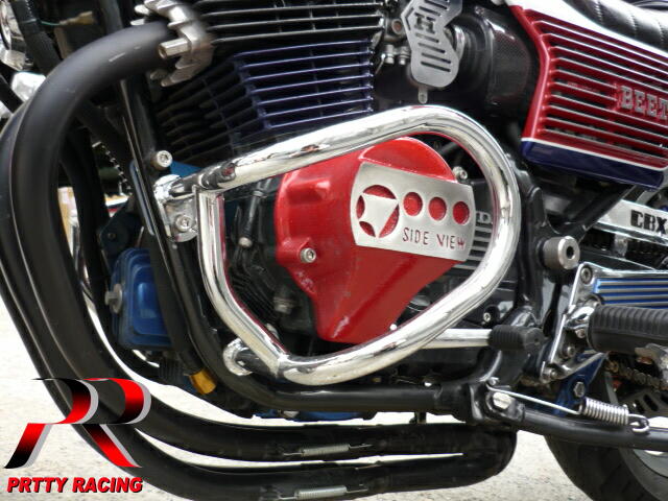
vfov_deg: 41.8
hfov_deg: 54.0
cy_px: 250
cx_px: 334
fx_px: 656
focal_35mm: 34
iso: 100
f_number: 2.8
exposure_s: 1/125
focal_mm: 5.5
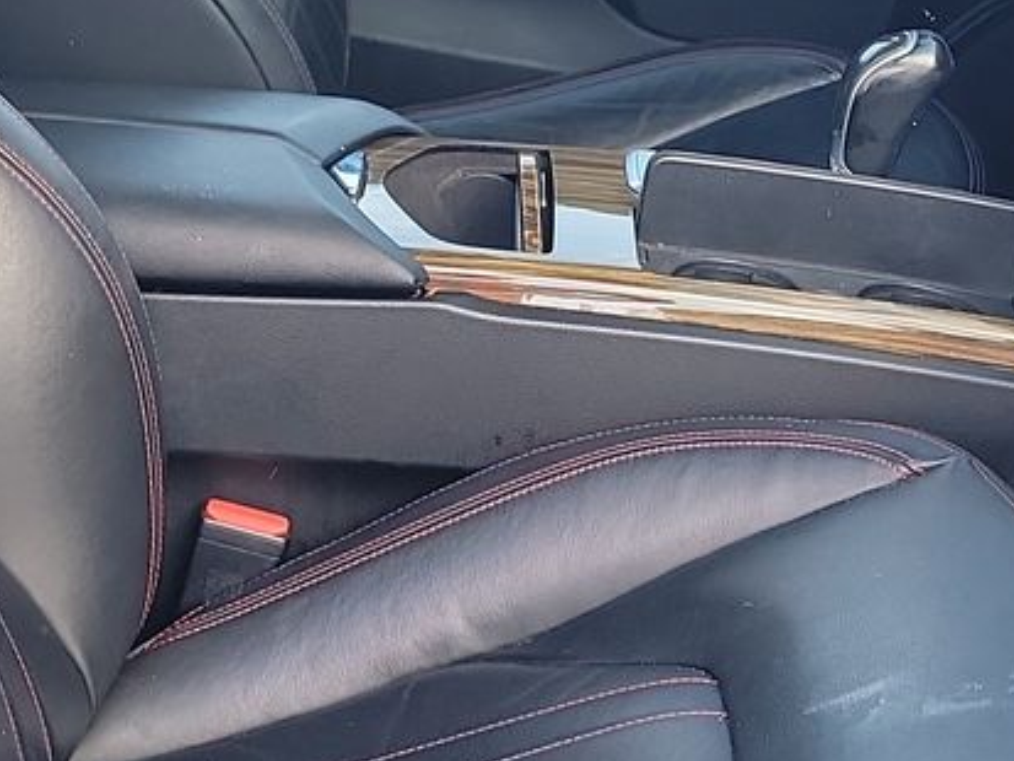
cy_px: 282
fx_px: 2725
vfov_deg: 15.9
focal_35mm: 93
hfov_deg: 21.0
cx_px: 616
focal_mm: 6.7
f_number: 1.8
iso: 107
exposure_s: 1/59
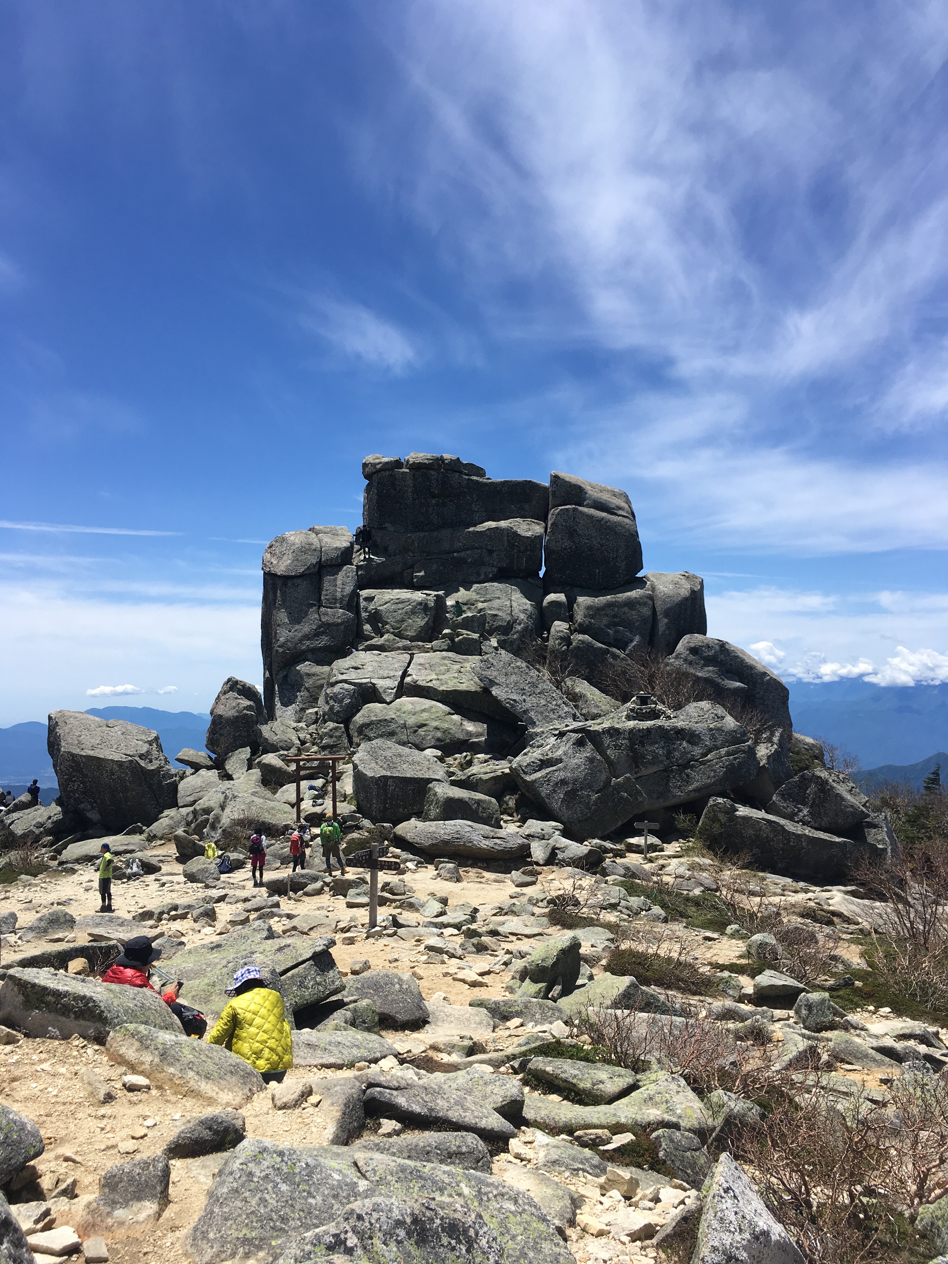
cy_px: 632
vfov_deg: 61.7
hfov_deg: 48.2
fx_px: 1059
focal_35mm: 29
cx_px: 474
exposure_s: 1/2079
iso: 25
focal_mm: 4.15
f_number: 2.2
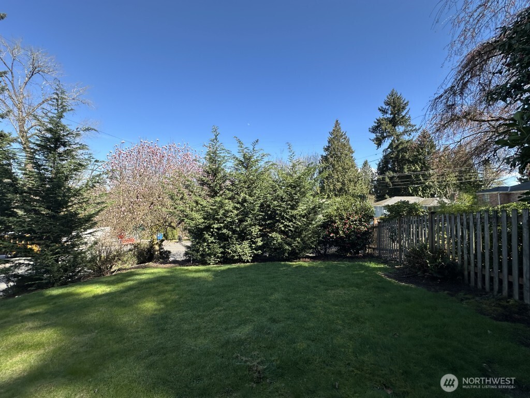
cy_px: 199
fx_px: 214
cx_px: 265
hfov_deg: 102.1
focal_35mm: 14
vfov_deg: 85.7
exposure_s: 1/749
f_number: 2.2
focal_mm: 2.22
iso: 40
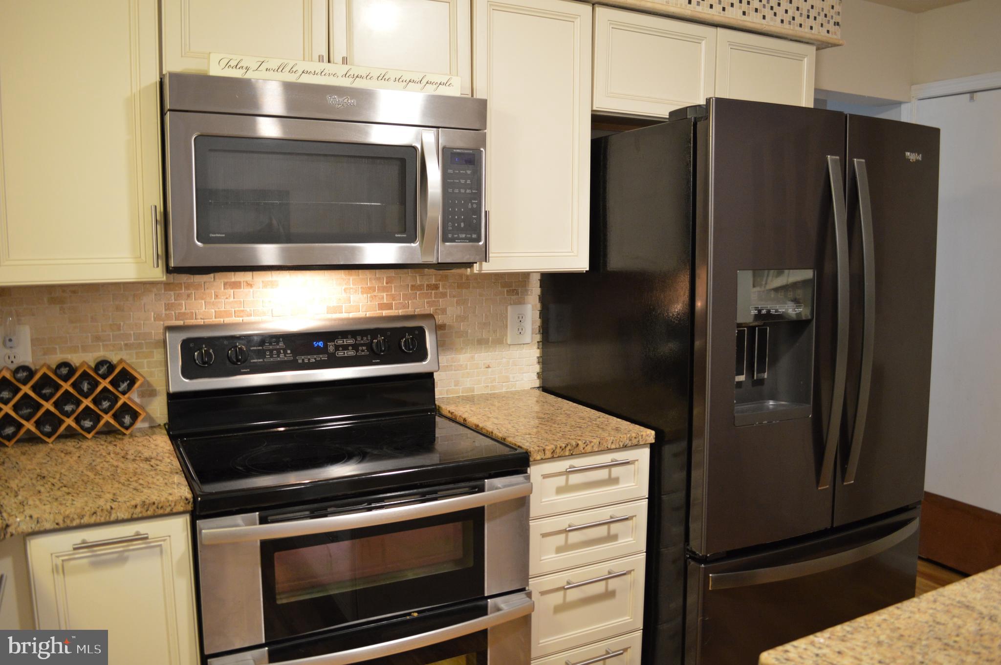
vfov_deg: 47.8
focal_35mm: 27
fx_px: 750
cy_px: 332
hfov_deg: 67.4
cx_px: 500
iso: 900
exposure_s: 1/15
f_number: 3.5
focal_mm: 18
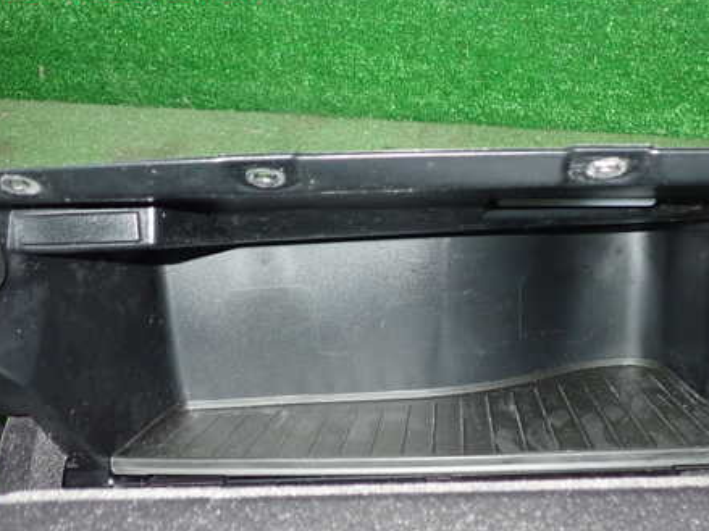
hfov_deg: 45.4
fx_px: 840
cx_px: 444
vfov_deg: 34.9
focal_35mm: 41
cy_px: 329
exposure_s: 1/30
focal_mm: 5.5
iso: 800
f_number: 6.3
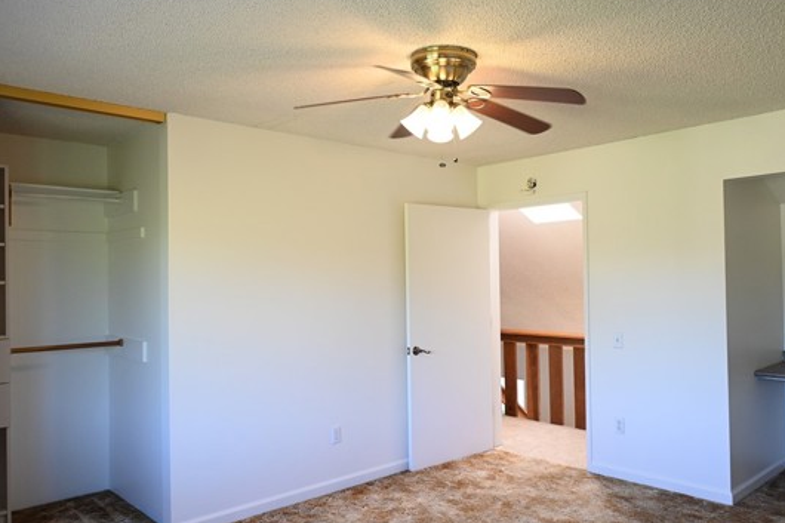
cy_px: 270
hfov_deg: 63.7
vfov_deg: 44.9
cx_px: 400
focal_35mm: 29
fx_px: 632
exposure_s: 1/125
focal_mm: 24
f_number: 5.6
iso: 1600
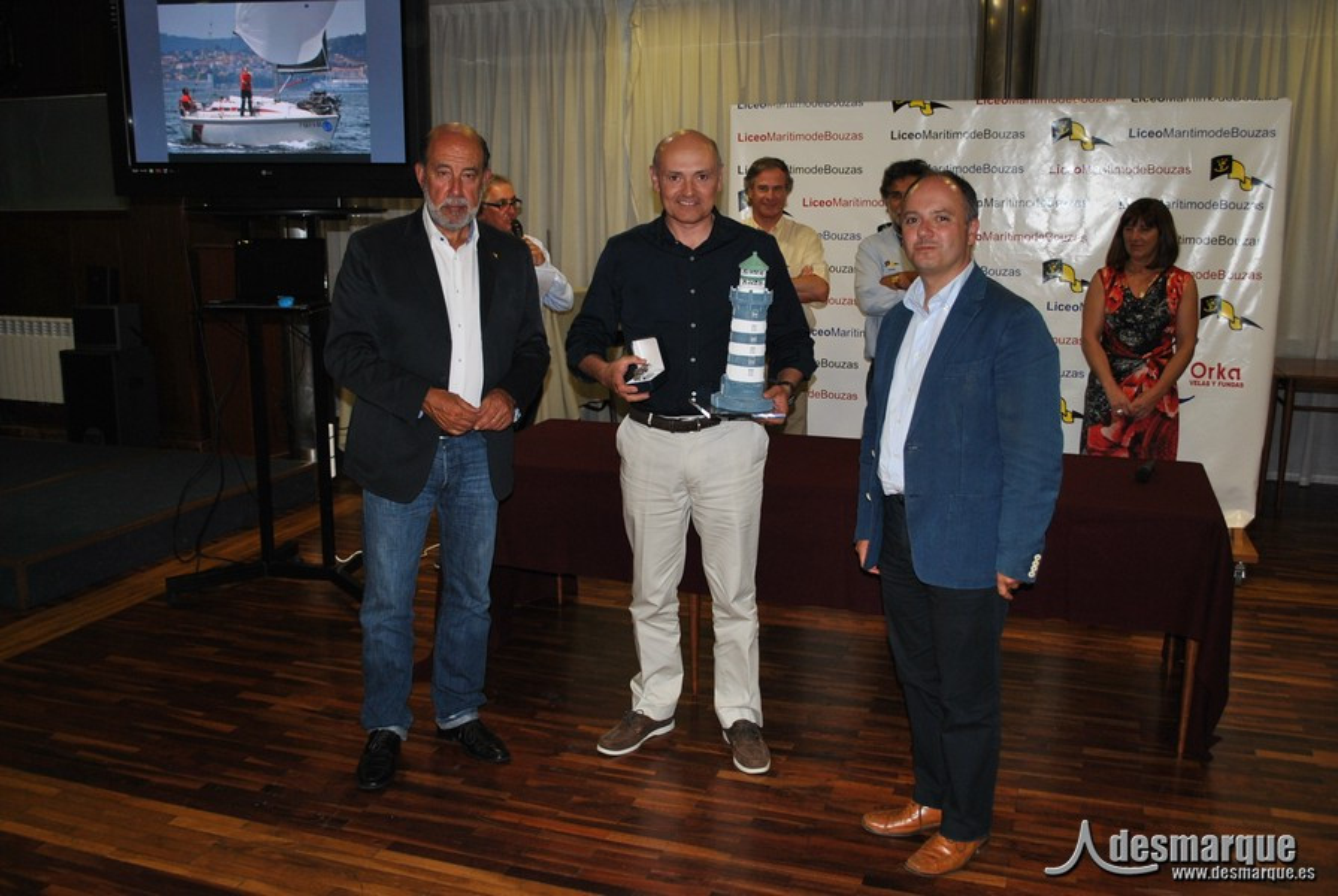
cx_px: 669
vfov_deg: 40.1
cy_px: 448
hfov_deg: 57.2
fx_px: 1228
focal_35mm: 33
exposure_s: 1/60
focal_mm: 22
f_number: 3.8
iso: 200
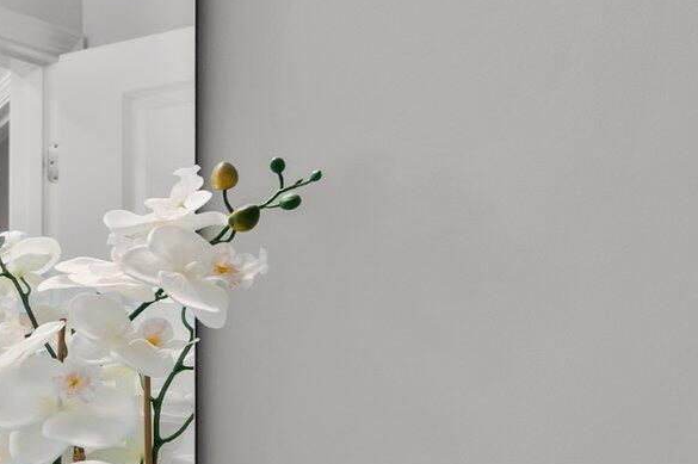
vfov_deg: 24.0
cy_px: 321
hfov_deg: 23.4
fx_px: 1085
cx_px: -486
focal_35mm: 56
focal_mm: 16
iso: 400
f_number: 4.5
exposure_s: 1/80
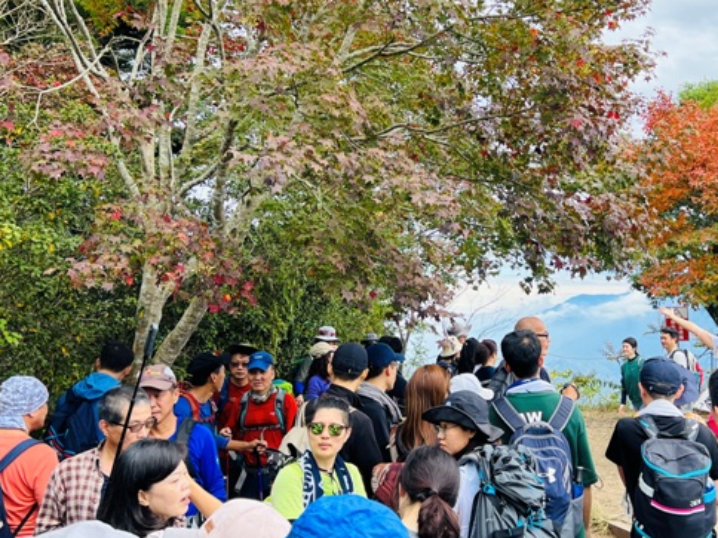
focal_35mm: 43
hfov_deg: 43.2
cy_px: 234
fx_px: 892
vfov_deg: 33.6
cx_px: 481
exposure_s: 1/1009
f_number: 1.5
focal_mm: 5.7
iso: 50
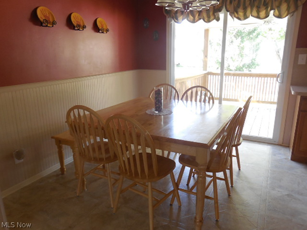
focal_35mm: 26
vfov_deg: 53.1
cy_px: 115
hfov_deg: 67.3
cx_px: 154
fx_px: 231
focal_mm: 4.6
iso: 320
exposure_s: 1/30
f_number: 3.5
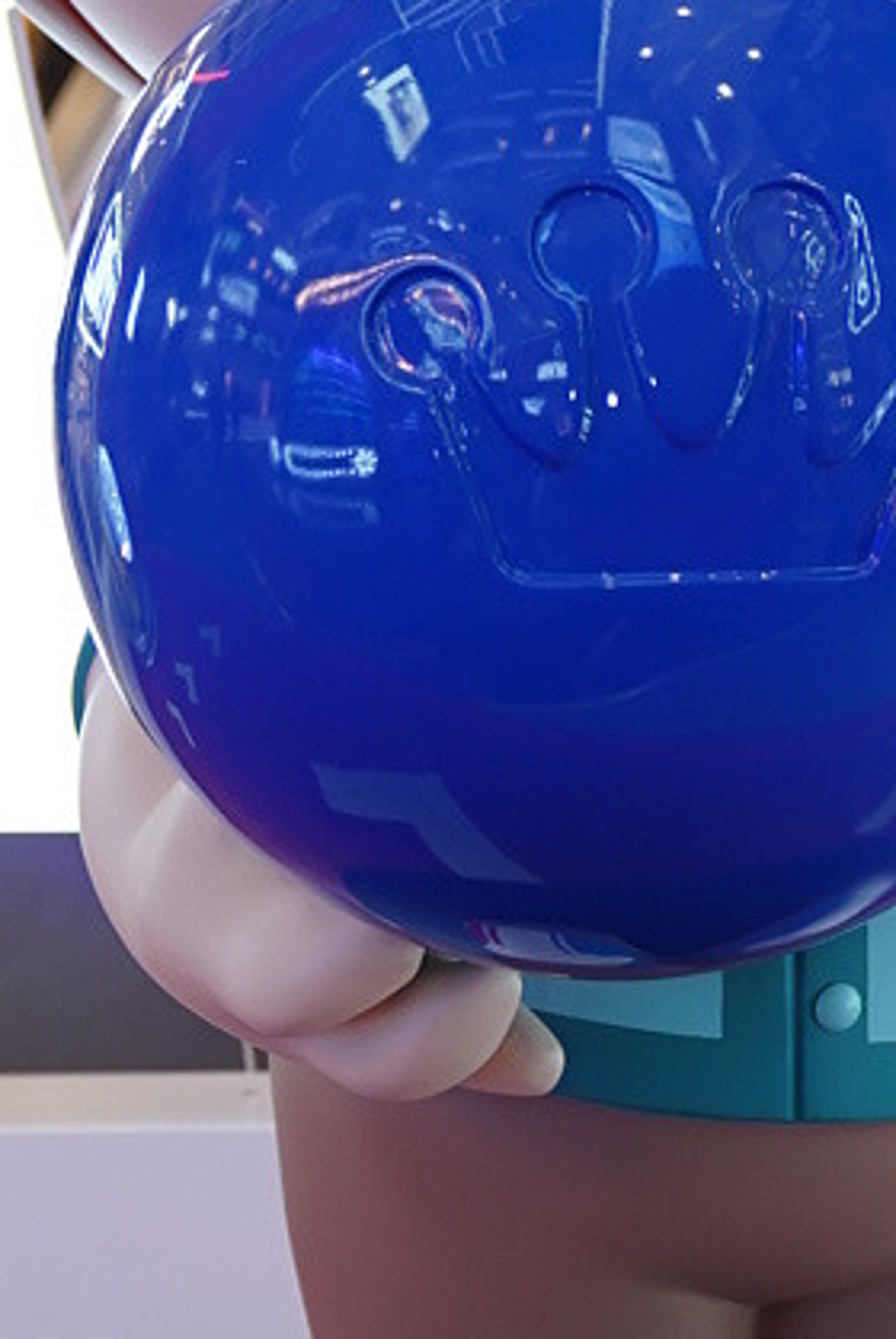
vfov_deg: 11.9
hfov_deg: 8.1
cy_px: -163
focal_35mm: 170
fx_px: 6325
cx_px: 918
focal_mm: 44
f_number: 2.8
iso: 500
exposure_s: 1/125
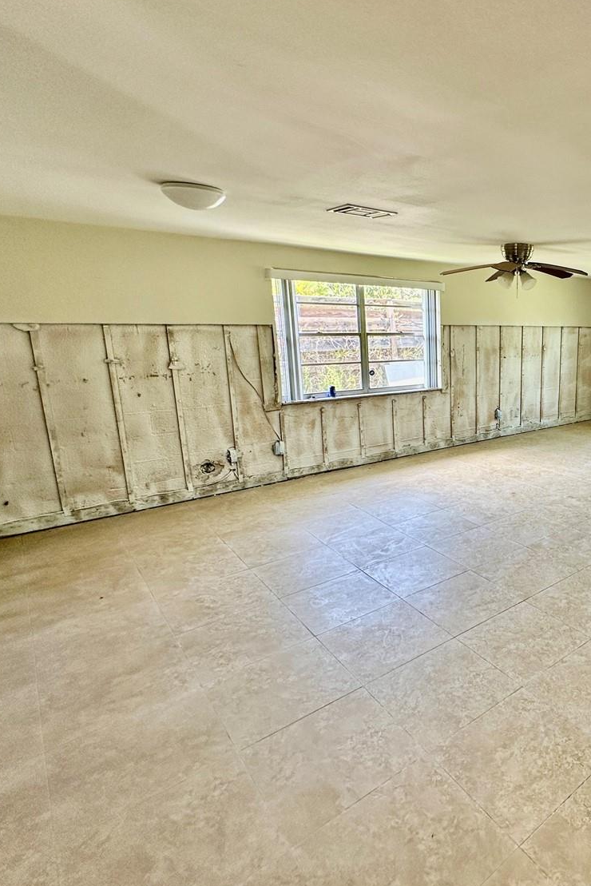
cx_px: 540
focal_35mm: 21
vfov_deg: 81.2
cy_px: 430
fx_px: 517
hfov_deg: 51.9
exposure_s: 1/99
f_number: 2.2
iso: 100
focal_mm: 2.22
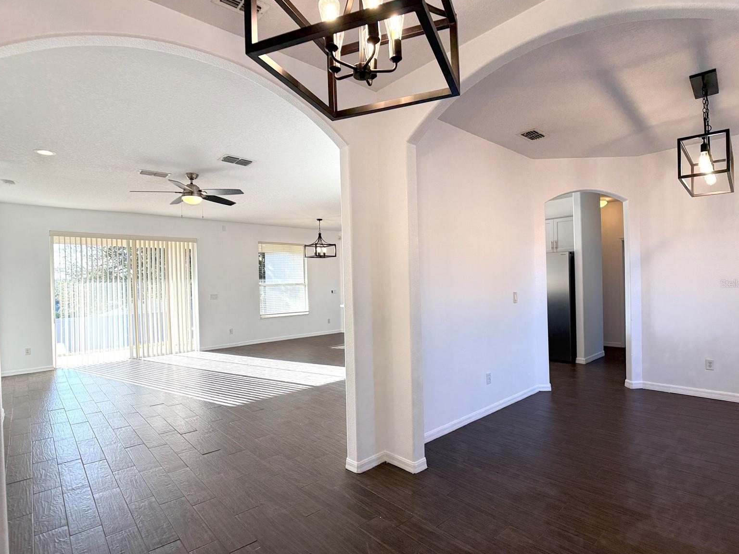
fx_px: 534
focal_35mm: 25
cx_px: 381
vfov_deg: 54.9
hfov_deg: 69.4
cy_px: 283
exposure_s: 1/423
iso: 100
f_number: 1.78
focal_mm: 6.76
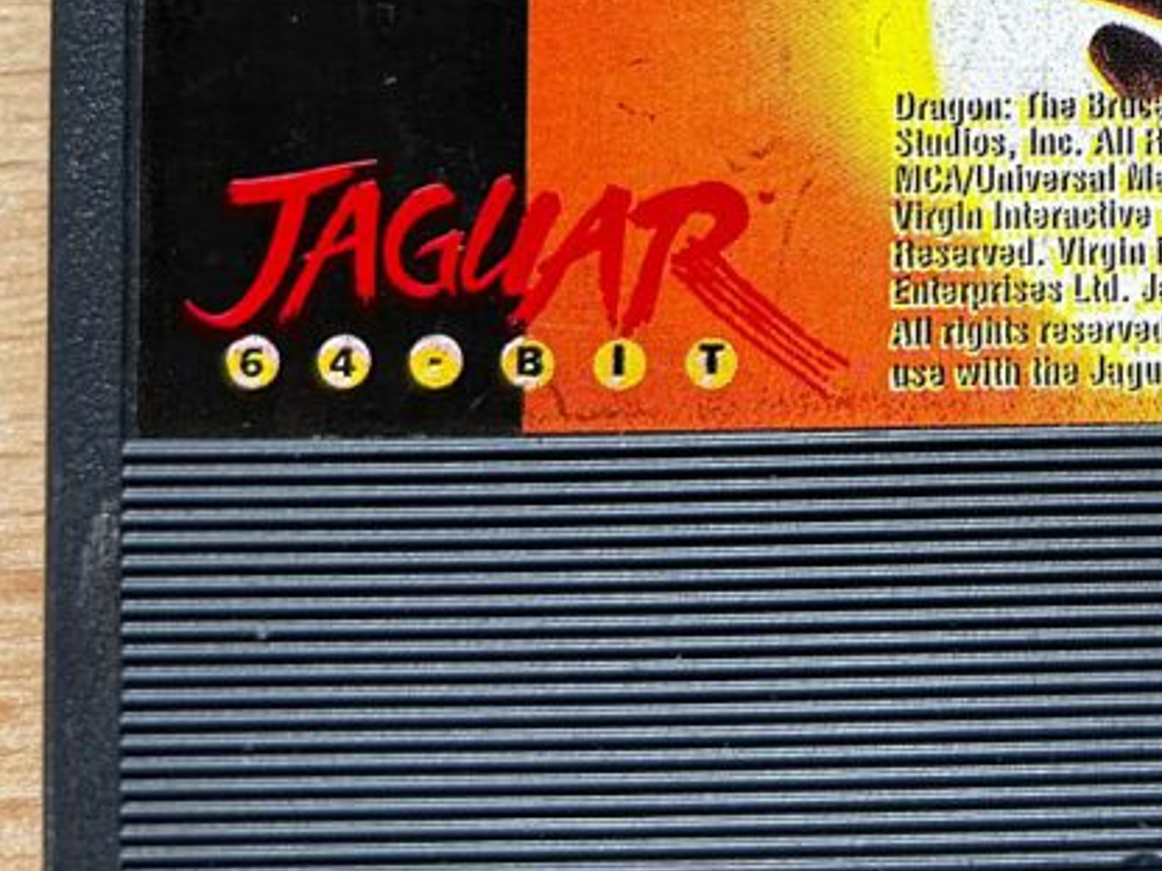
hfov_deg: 28.4
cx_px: 1159
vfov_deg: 22.0
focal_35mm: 64
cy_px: -17
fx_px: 2148
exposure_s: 1/50
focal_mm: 5.7
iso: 100
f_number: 1.5
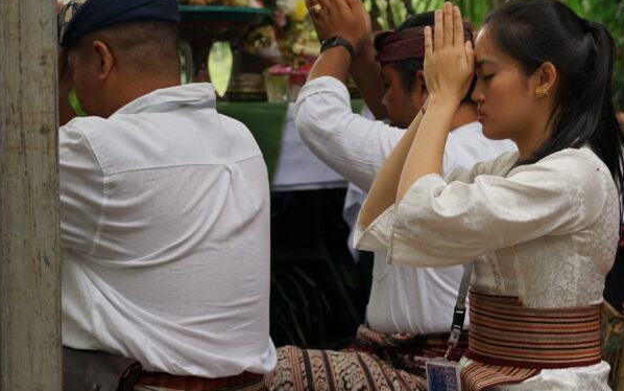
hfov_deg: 20.0
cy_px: 145
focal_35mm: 103
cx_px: 510
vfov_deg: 12.7
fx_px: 1752
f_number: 4
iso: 400
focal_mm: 59
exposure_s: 1/640
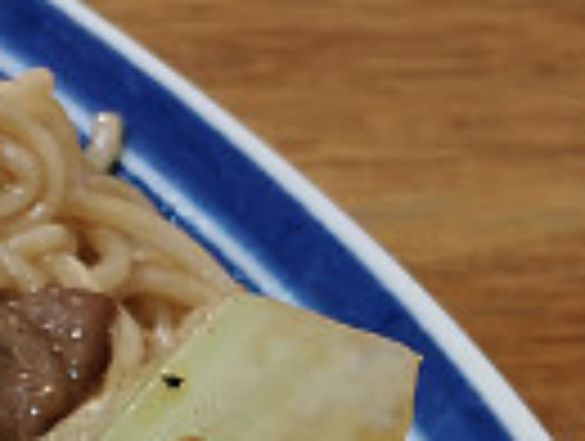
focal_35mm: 430
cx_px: -608
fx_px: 7280
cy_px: 686
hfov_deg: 4.5
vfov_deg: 3.5
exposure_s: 1/33
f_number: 2.6
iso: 2500
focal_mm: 13.3
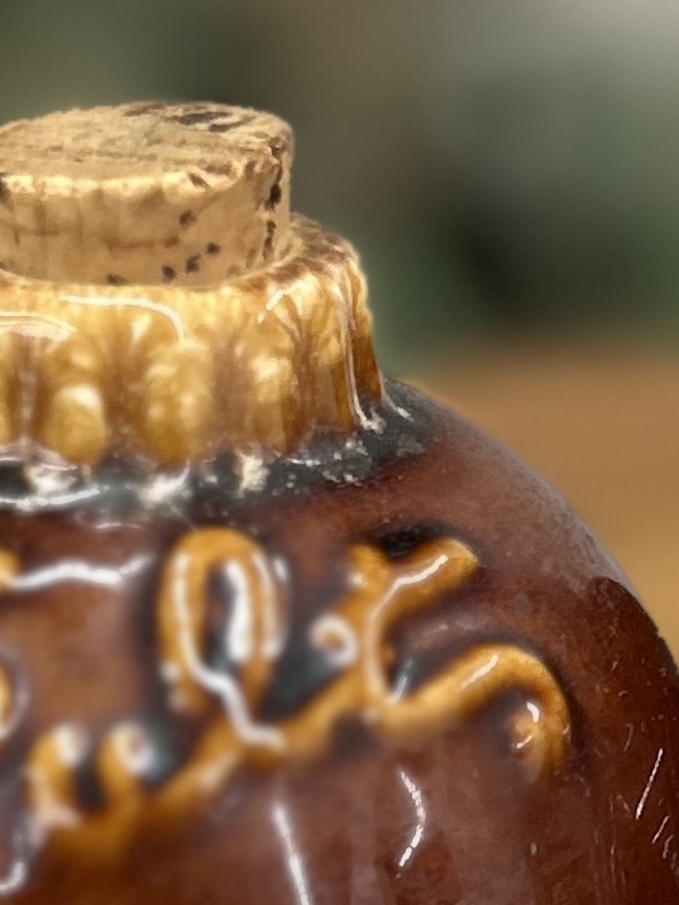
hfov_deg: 14.5
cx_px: 607
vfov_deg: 19.2
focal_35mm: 101
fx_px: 2642
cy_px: 729
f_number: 1.5
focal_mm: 5.7
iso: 80
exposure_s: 1/60
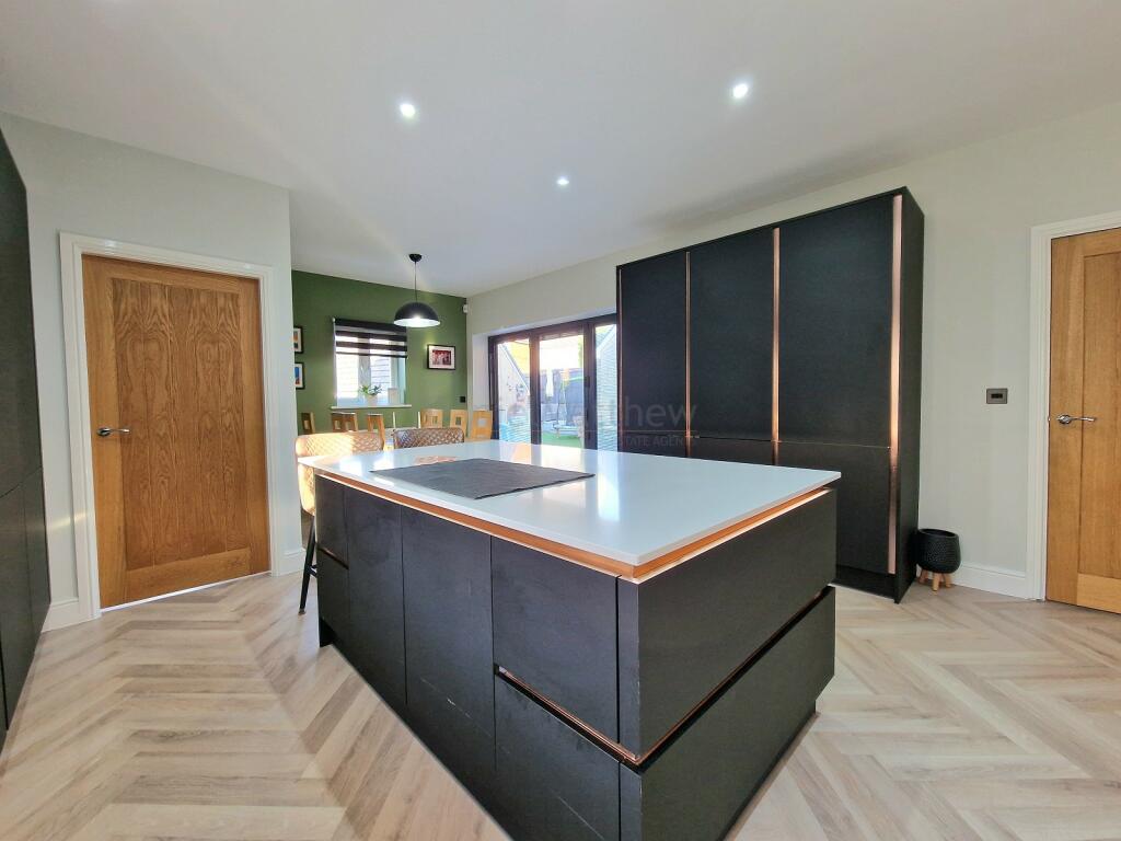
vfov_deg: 89.9
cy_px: 420
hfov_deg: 106.2
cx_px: 560
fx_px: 421
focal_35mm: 13
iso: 160
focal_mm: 2.2
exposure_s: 1/50
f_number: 2.2
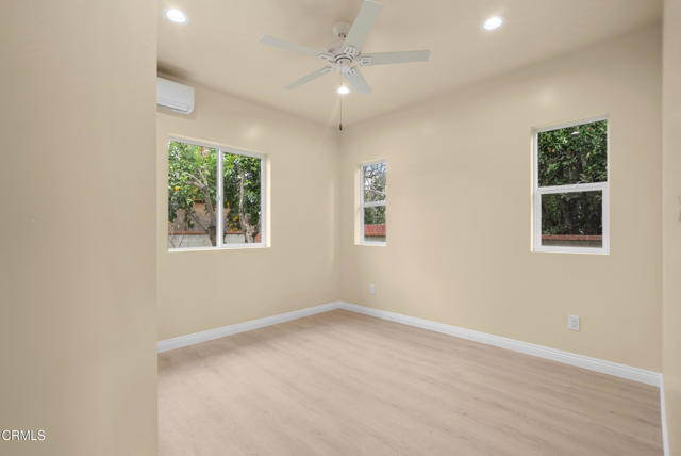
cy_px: 228
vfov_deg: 73.9
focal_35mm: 16
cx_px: 340
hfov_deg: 96.7
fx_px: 303
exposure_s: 1/4
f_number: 8
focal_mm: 16
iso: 250
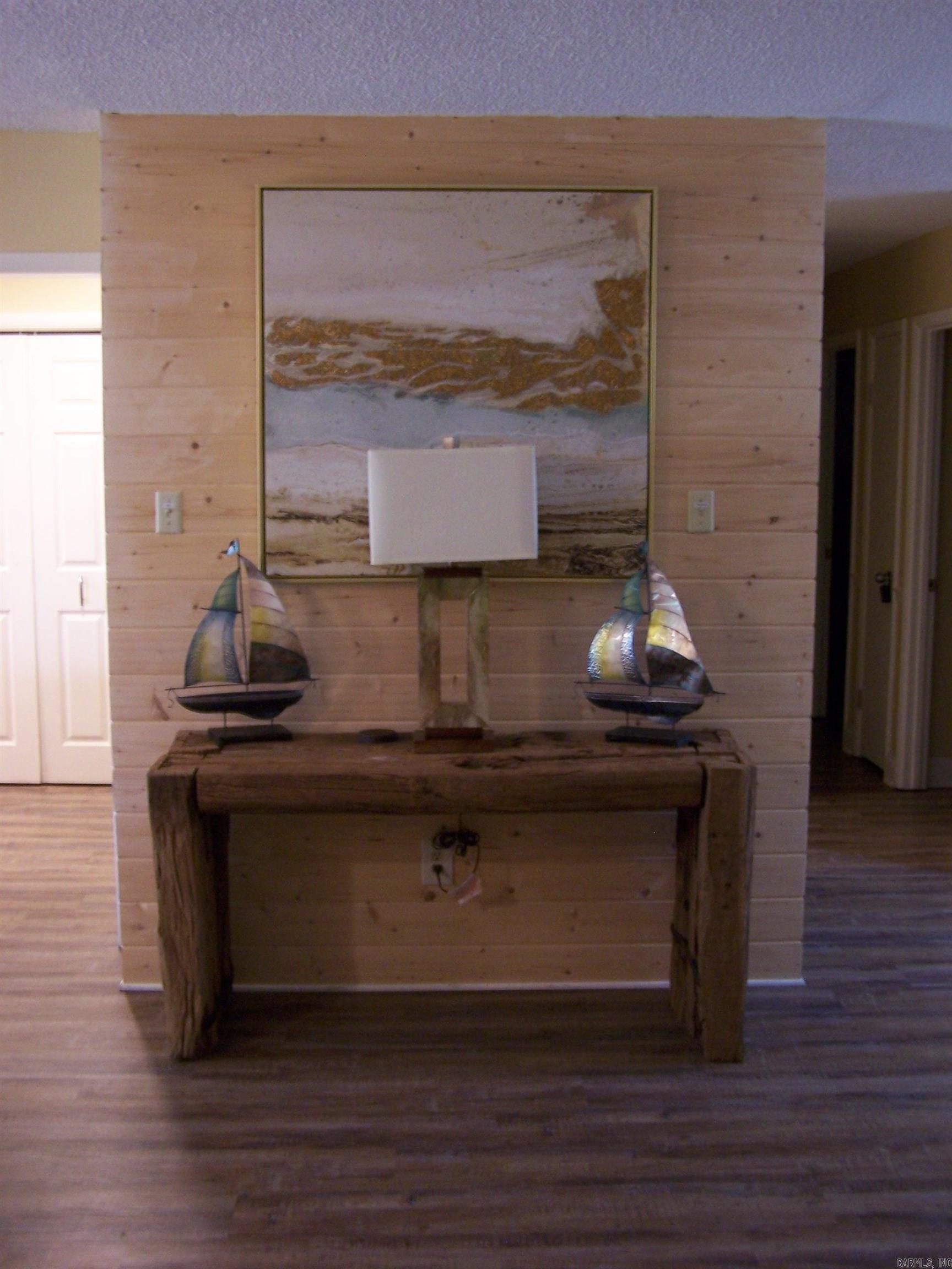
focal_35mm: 38
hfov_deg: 37.7
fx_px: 1393
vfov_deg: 49.0
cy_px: 634
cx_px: 476
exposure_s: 1/8
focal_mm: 6.3
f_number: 2.8
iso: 140
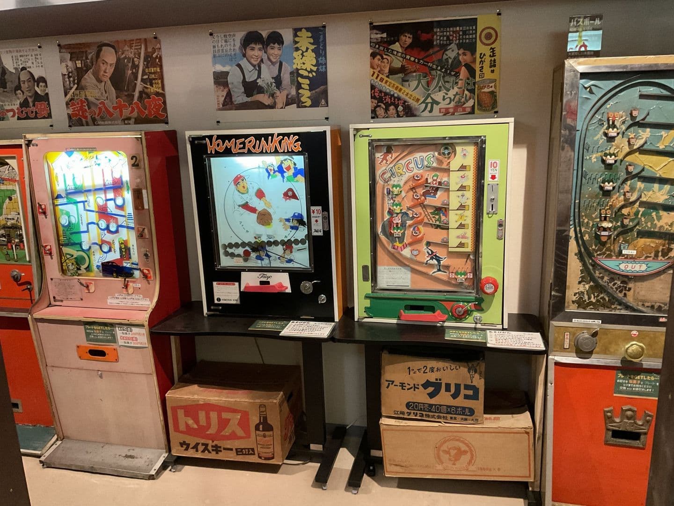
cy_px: 253
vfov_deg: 48.2
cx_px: 337
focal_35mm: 29
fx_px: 565
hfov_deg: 61.7
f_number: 1.8
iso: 400
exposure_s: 1/30
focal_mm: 3
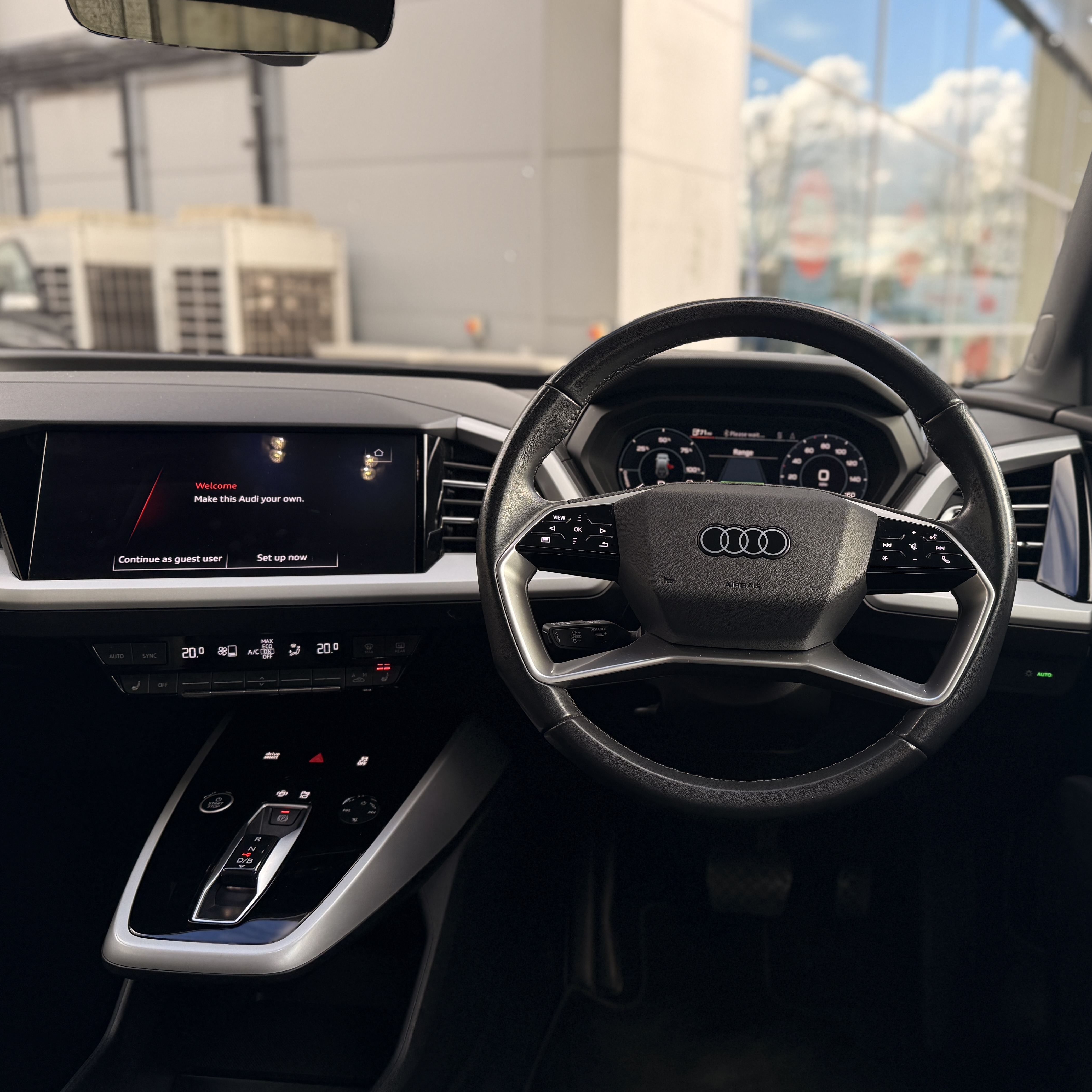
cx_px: 691
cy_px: 543
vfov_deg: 55.6
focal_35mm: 29
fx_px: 1035
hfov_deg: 54.9
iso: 125
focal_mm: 6.76
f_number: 1.78
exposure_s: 1/399
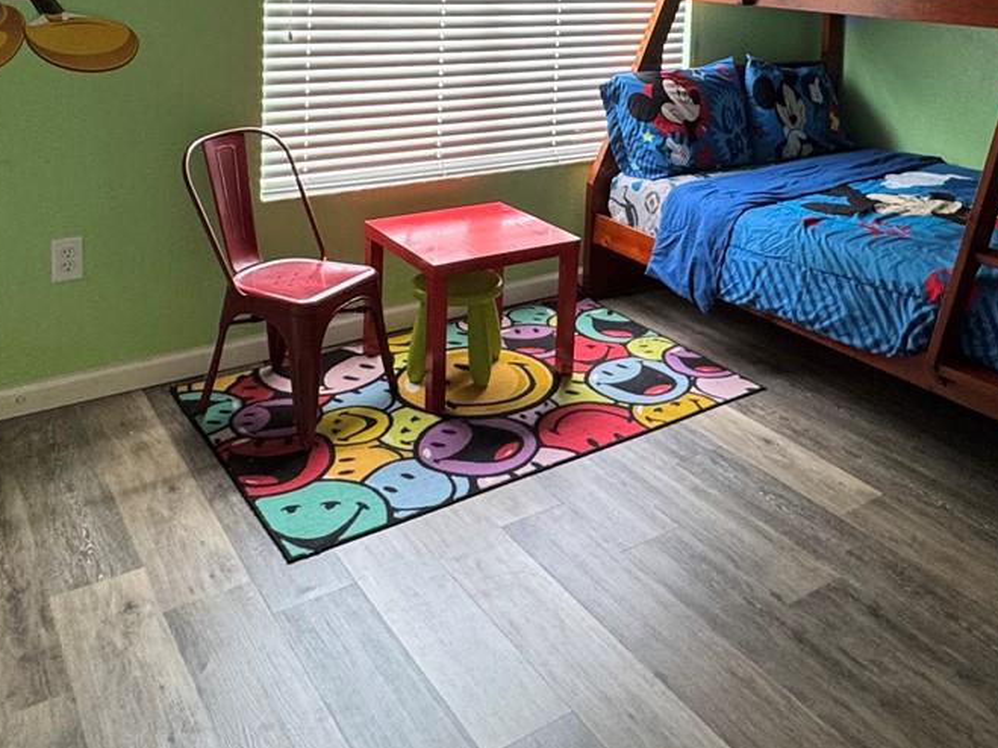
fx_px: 980
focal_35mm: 34
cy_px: 20
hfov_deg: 53.5
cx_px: 607
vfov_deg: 37.8
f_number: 2.2
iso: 160
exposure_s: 1/60
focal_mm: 2.22
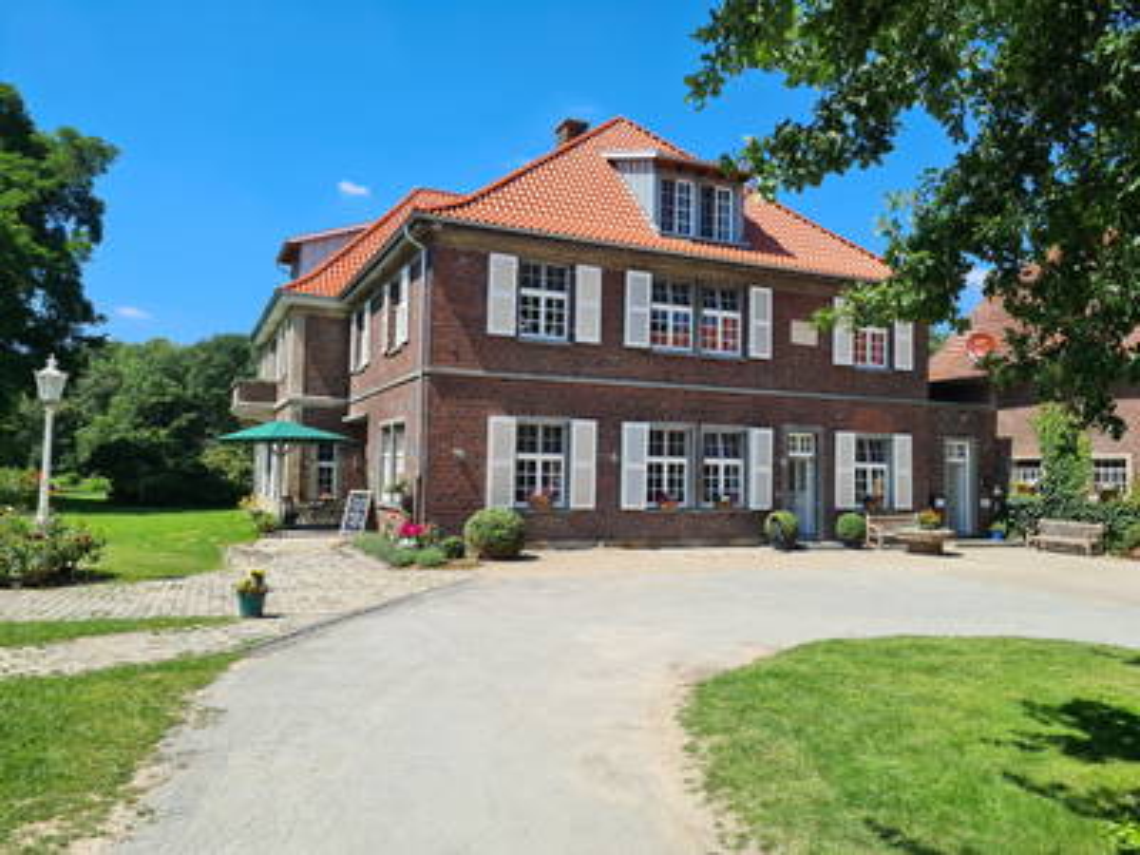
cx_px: 570
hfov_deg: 67.3
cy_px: 428
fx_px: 856
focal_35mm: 26
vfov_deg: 53.1
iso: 50
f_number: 1.8
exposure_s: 1/1720
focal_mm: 5.4
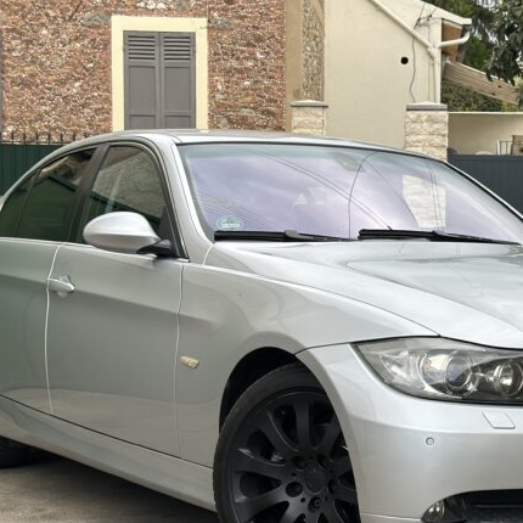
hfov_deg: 21.7
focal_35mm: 79
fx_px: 1350
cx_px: 403
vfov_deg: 21.9
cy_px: 308
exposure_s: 1/729
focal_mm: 6.86
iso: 64
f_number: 1.78
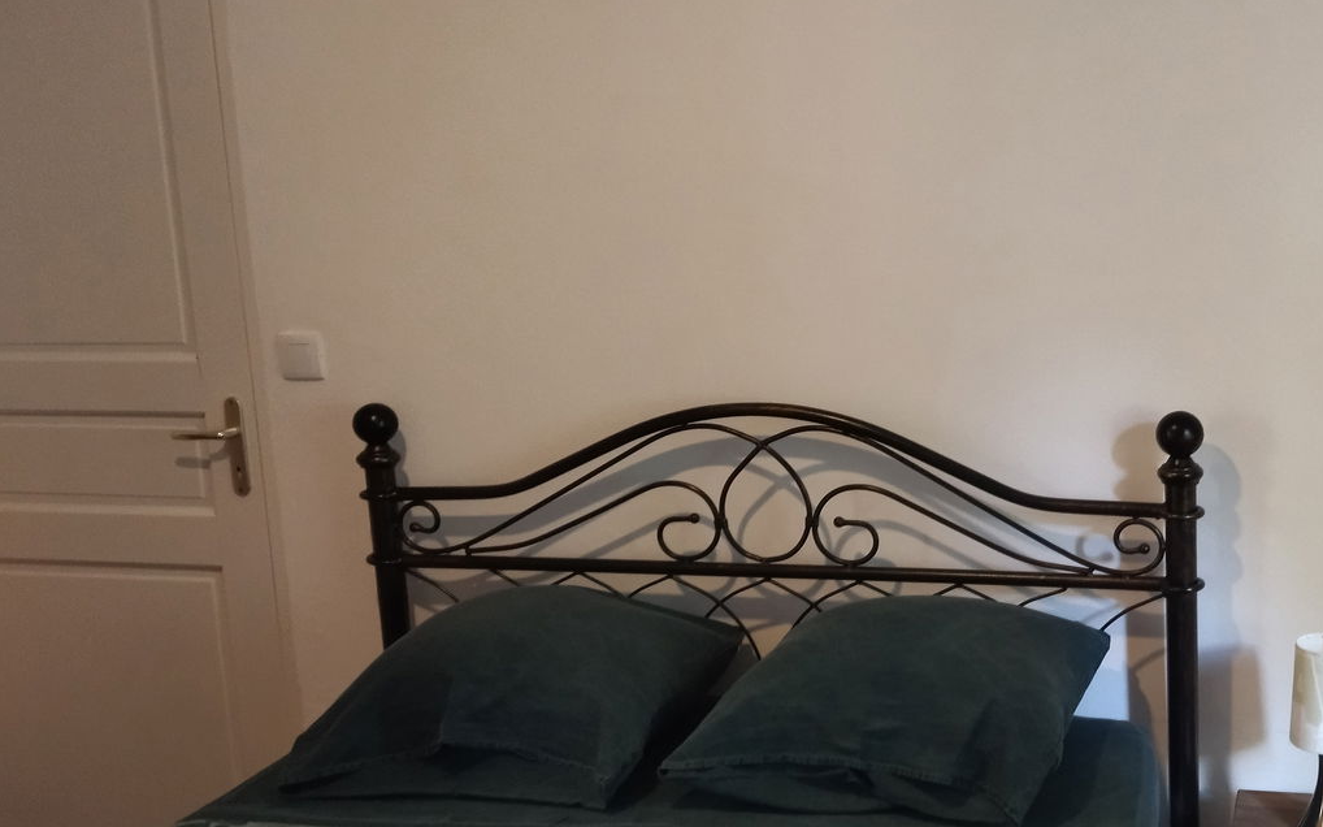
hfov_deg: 43.1
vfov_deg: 28.6
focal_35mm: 45
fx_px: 1622
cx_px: 975
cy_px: 442
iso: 619
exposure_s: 1/25
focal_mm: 4.74
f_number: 1.79
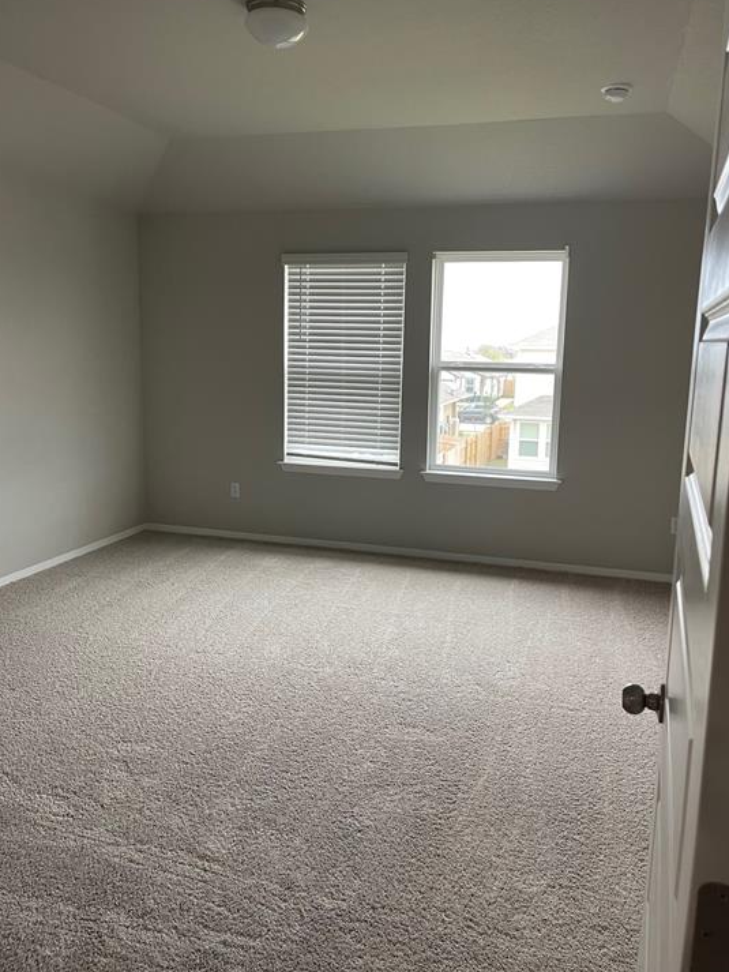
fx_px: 786
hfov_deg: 49.8
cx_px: 361
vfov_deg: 63.4
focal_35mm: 28
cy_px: 459
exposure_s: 1/60
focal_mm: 5.1
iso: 100
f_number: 1.6
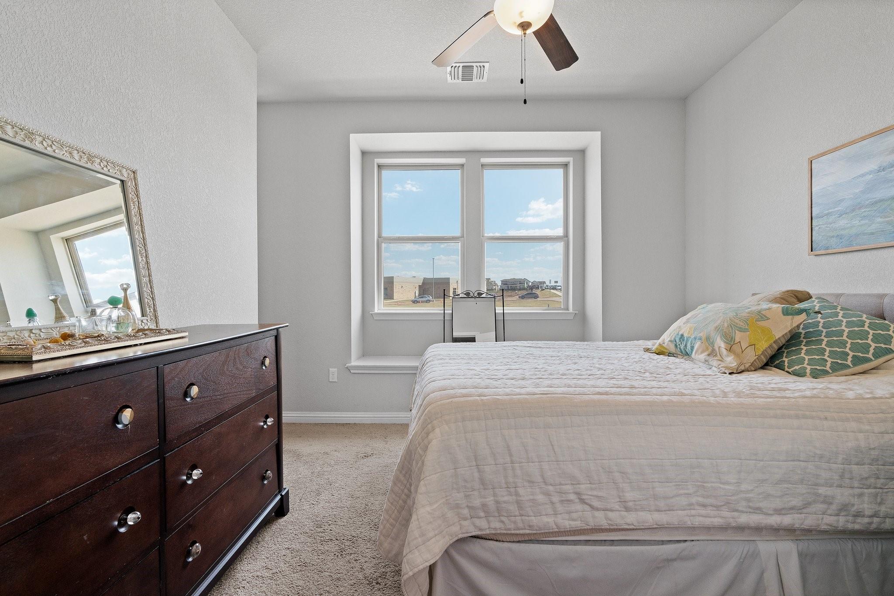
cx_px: 447
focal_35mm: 16
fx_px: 397
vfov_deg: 73.8
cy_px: 298
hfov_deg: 96.7
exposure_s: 1/40
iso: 2000
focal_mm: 16
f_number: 8
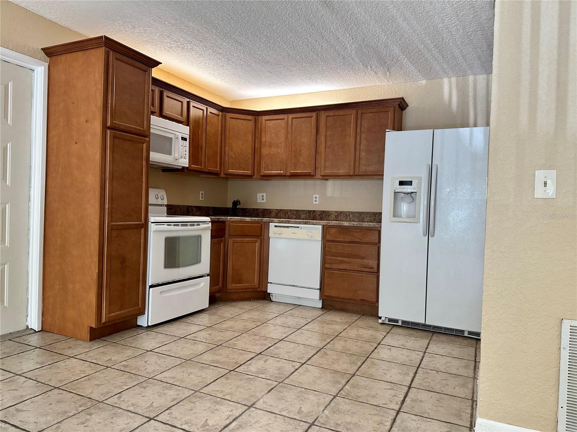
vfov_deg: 56.8
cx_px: 288
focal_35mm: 24
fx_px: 400
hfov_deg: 71.6
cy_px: 216
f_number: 1.78
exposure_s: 1/120
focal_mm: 6.86
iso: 160
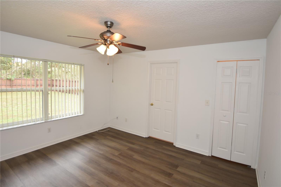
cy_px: 94
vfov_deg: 67.4
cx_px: 140
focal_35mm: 18
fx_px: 140
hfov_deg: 90.0
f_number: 4
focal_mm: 12
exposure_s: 1/60
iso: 200
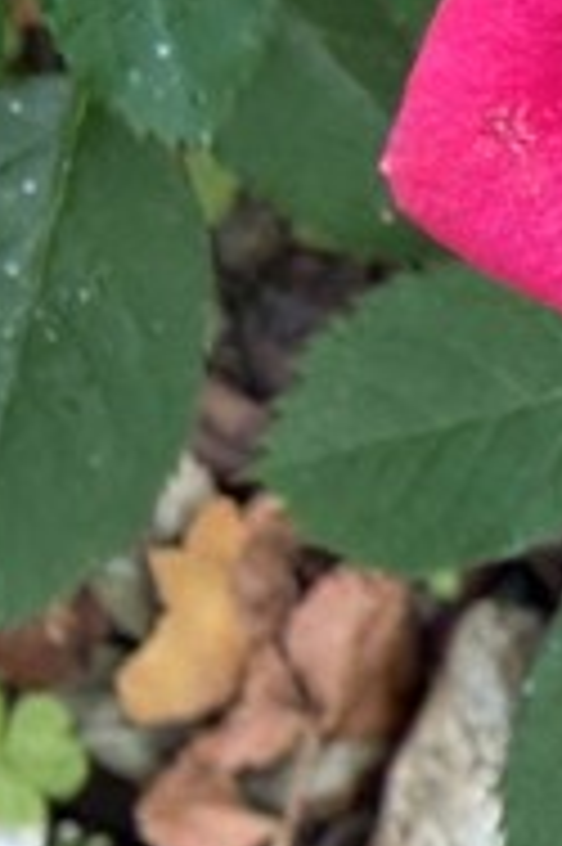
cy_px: 126
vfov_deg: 15.0
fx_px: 3190
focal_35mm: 136
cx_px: 1084
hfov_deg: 9.5
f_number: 2.2
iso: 100
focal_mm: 2.22
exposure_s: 1/121
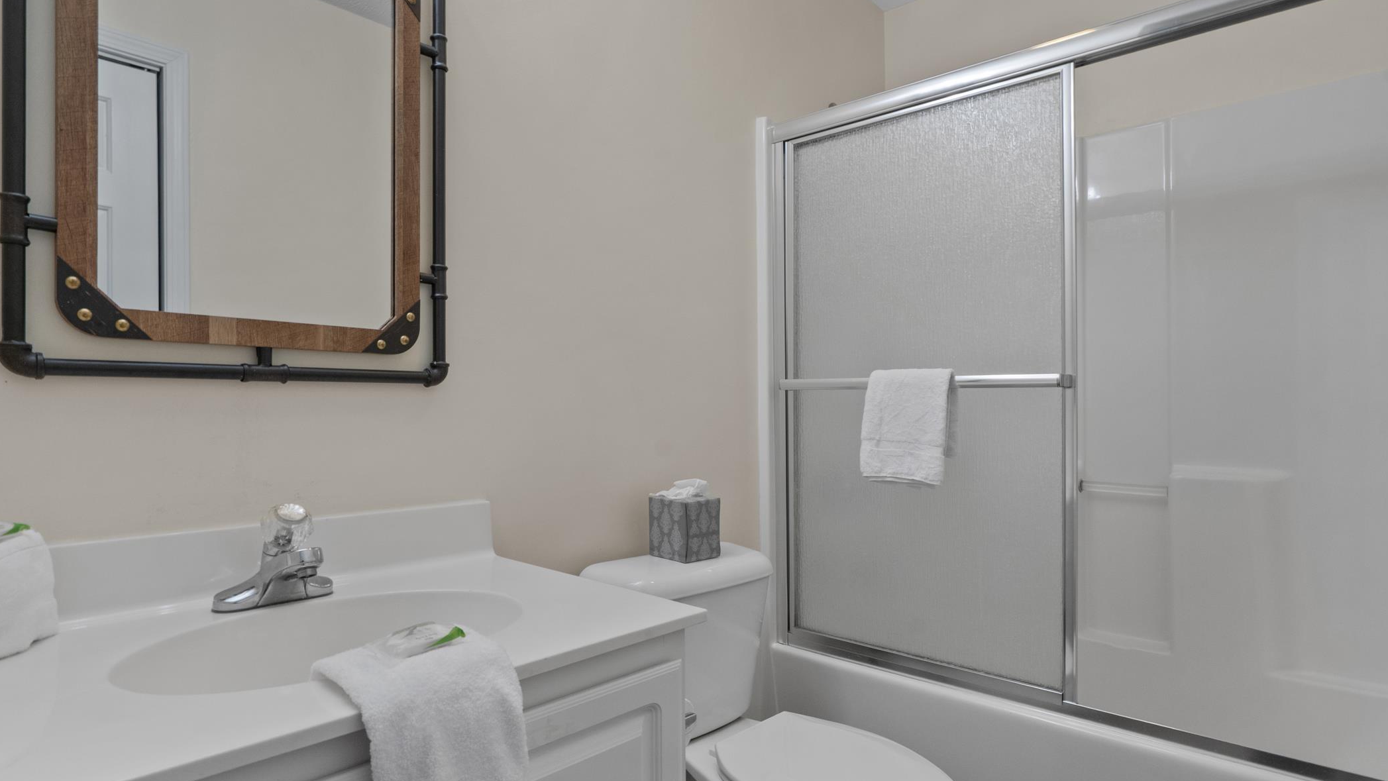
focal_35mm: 20
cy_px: 388
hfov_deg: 86.6
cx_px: 714
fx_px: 736
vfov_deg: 55.9
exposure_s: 1/15
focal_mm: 16
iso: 800
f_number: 8
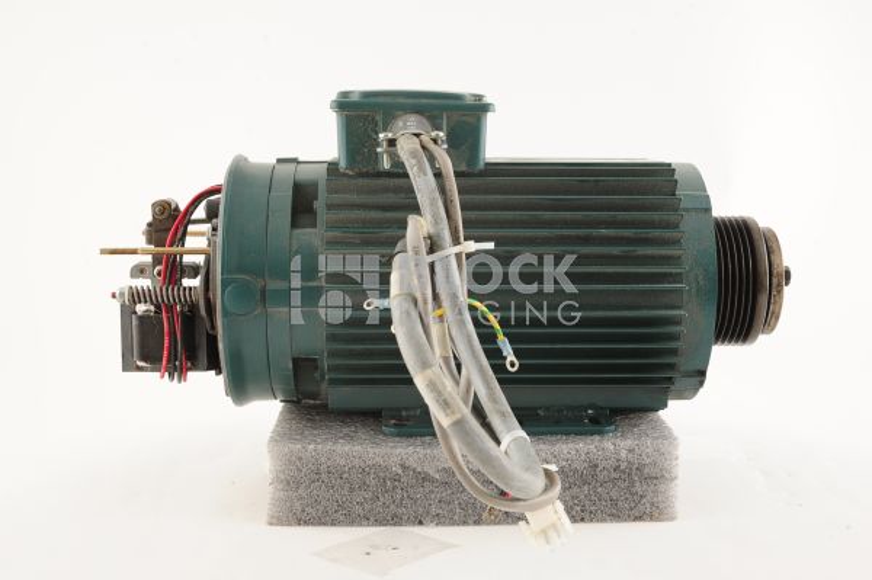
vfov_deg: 26.9
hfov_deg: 39.6
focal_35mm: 50
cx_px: 436
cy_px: 290
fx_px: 1210
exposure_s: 1/125
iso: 1600
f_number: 10
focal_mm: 50
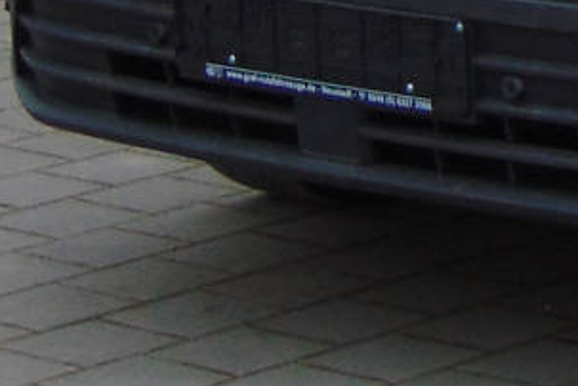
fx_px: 4415
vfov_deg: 4.9
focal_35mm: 275
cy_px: -462
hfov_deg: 7.2
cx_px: 1198
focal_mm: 9
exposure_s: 1/60
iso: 80
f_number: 3.5
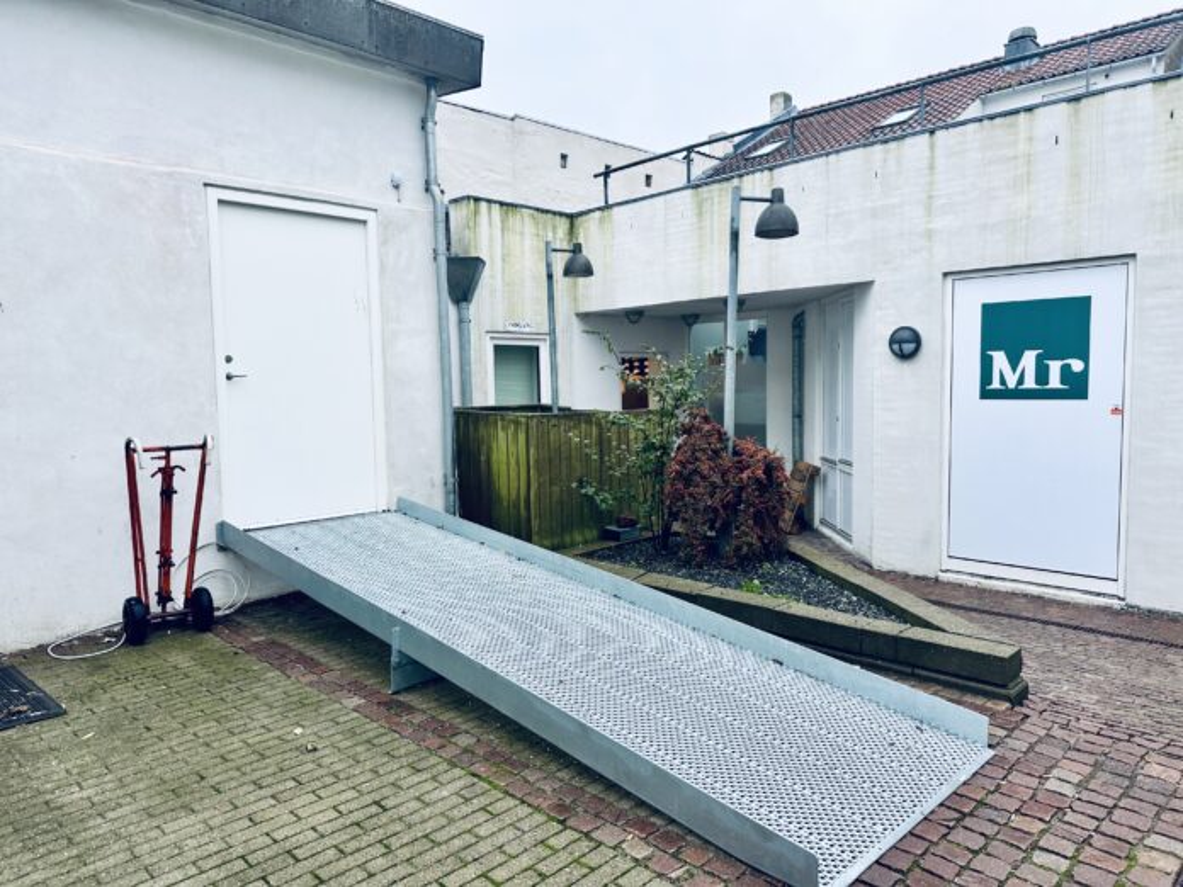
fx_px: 820
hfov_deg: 71.6
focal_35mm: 24
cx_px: 592
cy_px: 444
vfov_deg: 56.8
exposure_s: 1/121
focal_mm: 6.86
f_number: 1.78
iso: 64
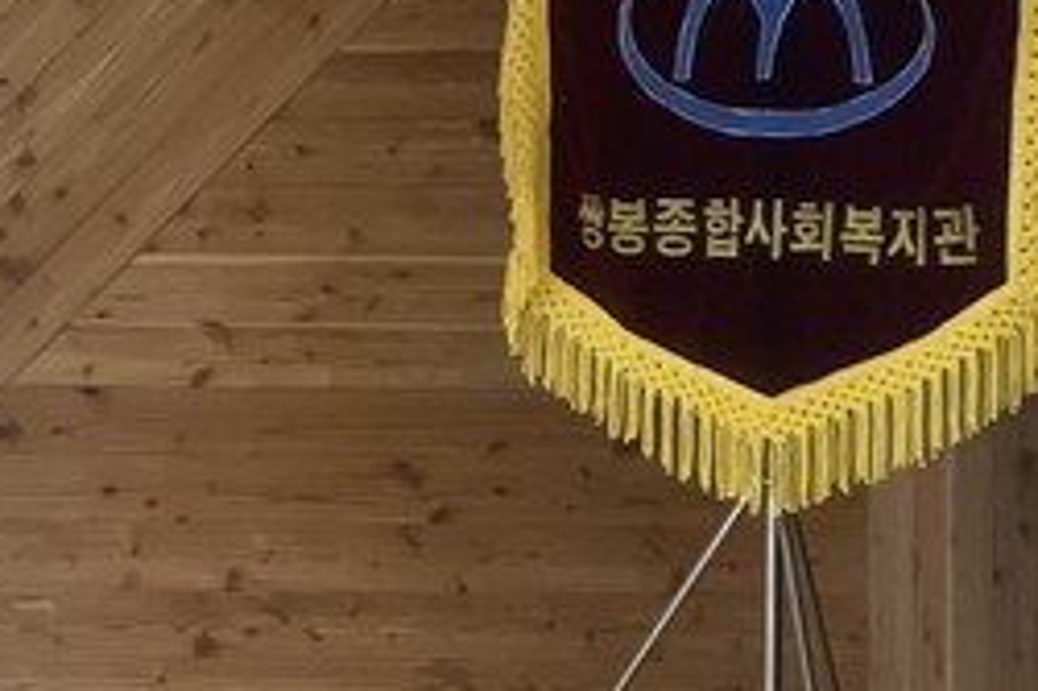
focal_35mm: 207
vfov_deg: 6.6
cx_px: -856
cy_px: 207
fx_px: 5964
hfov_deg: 9.5
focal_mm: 6
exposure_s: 1/40
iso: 125
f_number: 2
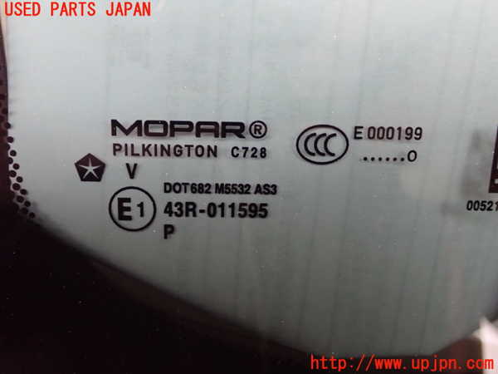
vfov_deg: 35.1
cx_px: 249
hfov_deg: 45.8
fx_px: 590
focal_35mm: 41
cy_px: 187
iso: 1250
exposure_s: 1/40
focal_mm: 7.31
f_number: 2.8
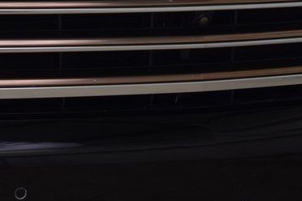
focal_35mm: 204
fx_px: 1712
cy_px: -28
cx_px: 182
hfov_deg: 10.1
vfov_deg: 6.7
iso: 400
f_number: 7.1
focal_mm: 50
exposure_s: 1/25
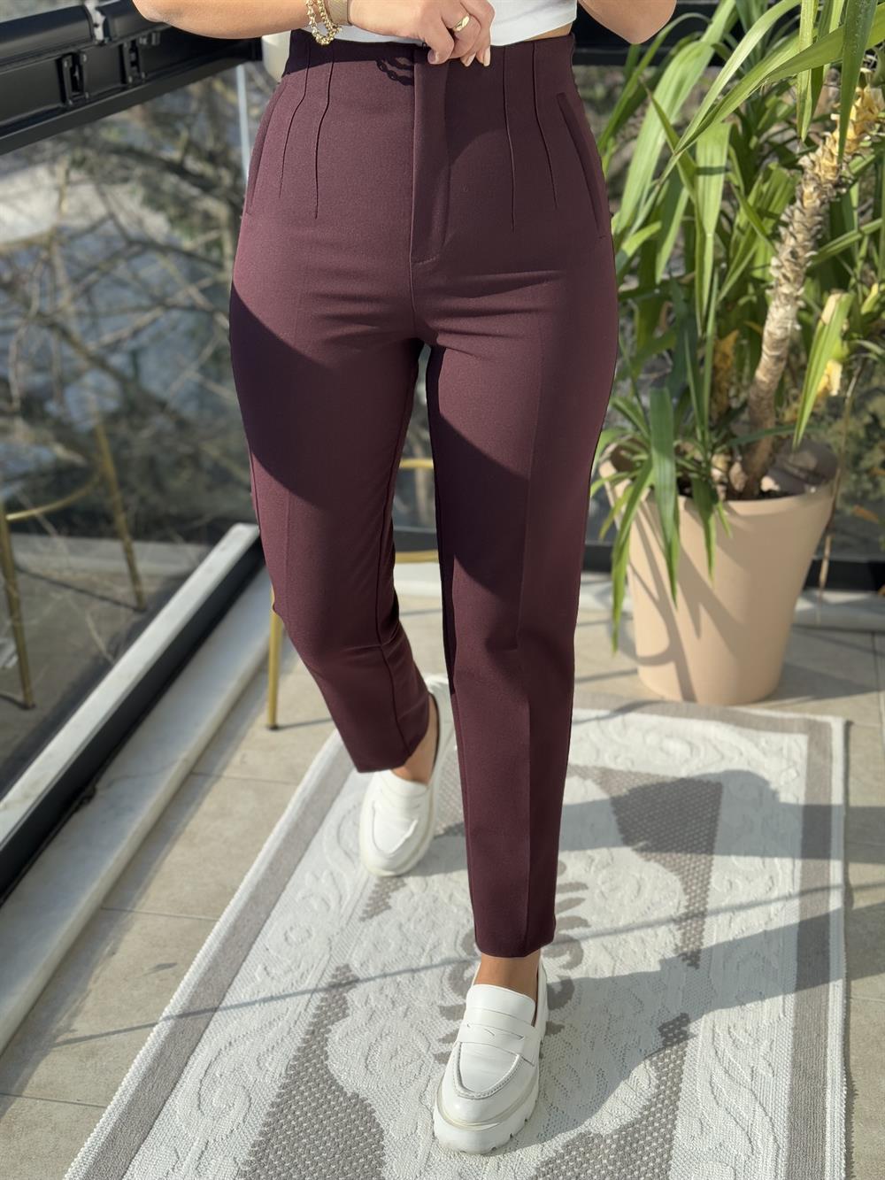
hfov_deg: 30.3
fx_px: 1636
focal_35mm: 48
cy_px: 590
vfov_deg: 39.7
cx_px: 442
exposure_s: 1/952
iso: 64
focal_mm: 6.76
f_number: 1.78
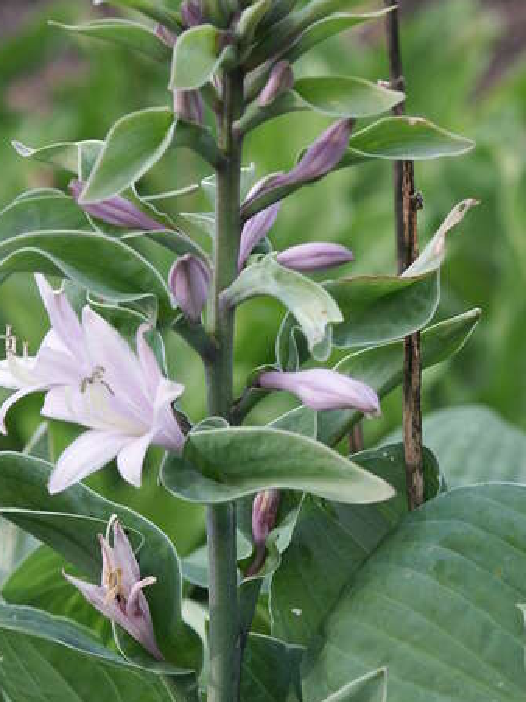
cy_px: 258
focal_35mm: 253
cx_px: 218
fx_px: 5128
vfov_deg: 7.8
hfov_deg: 5.9
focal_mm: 43.42
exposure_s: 1/180
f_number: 4
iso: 100
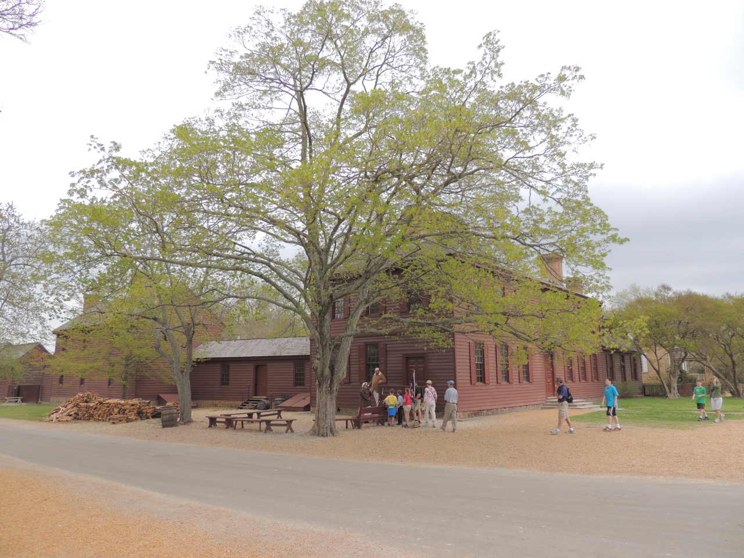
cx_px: 372
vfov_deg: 56.8
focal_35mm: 24
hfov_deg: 71.6
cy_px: 279
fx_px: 516
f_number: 3
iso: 100
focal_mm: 4.3
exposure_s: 1/640
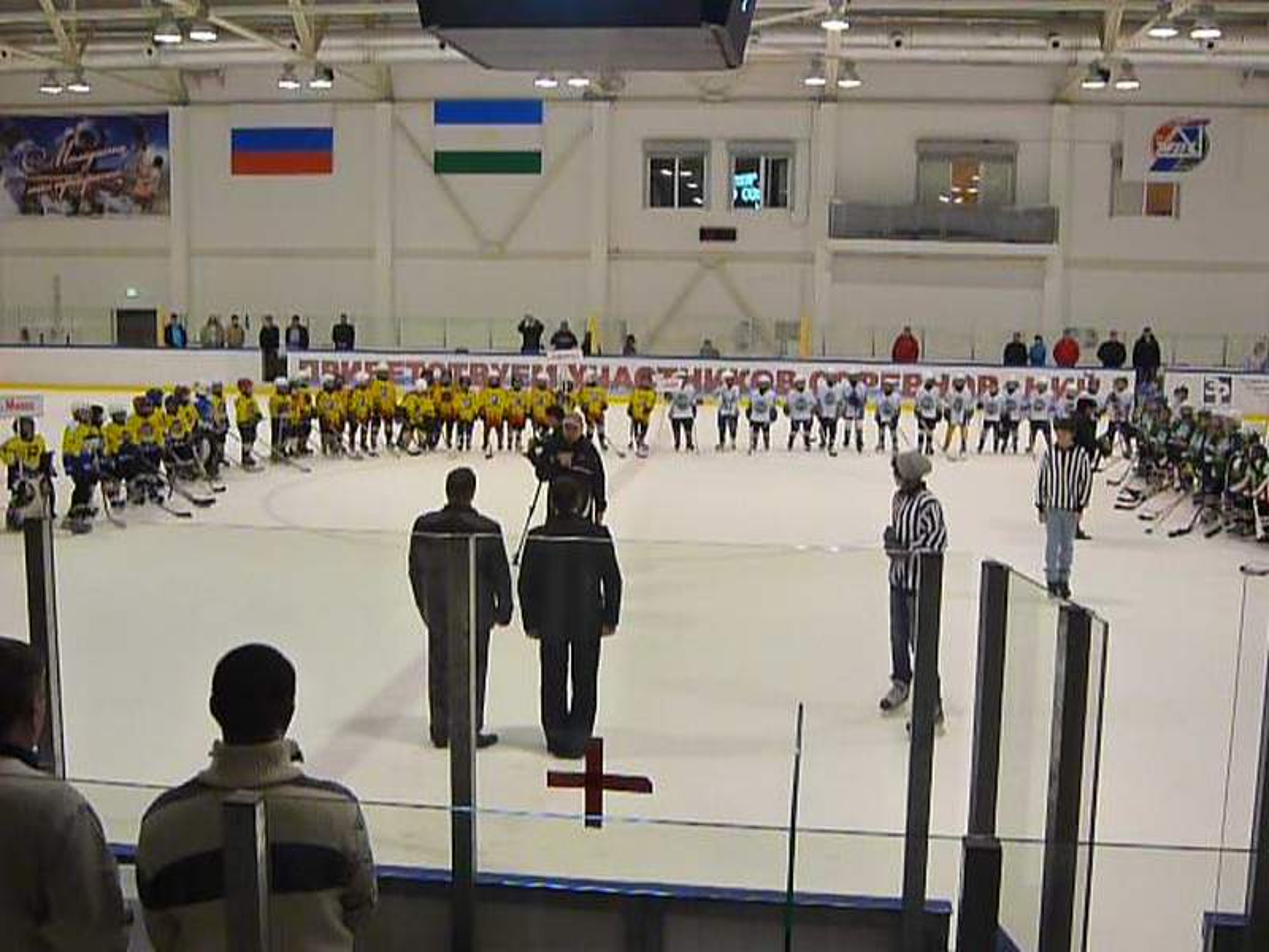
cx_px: 634
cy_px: 476
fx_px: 1393
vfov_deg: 37.7
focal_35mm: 38
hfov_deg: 49.0
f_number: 3.5
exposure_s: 1/80
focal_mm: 6.8
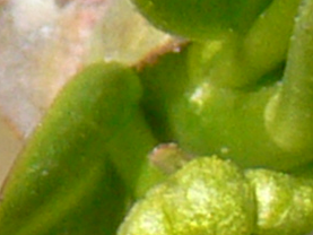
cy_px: 88
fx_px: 8757
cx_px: 482
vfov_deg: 1.5
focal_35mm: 968
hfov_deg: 2.0
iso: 100
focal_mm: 27.7
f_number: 5.6
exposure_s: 1/200
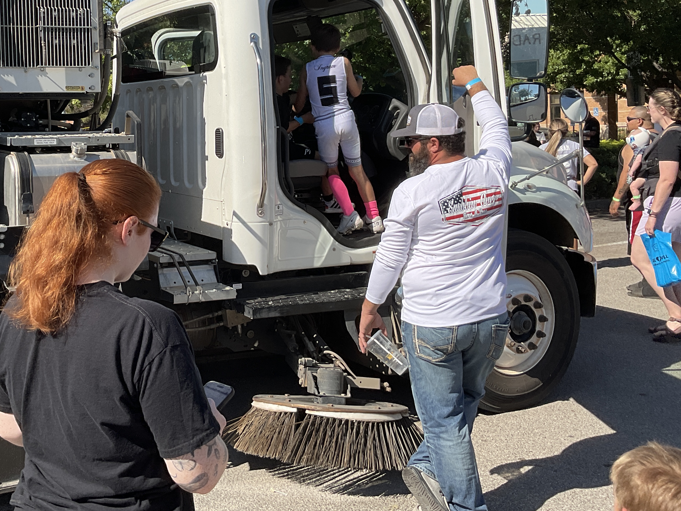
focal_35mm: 45
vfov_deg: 31.8
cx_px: 201
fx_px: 885
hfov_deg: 41.2
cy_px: 147
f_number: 1.8
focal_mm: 3
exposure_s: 1/1577
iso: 16
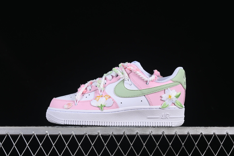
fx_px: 487
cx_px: 117
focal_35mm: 75
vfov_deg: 18.2
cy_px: 78
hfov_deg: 27.0
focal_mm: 50
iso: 160
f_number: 8
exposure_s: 1/80
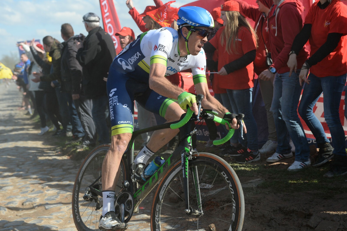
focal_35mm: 55
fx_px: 530
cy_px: 116
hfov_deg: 36.3
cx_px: 174
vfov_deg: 24.6
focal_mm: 55
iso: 400
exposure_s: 1/2000
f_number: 4.5
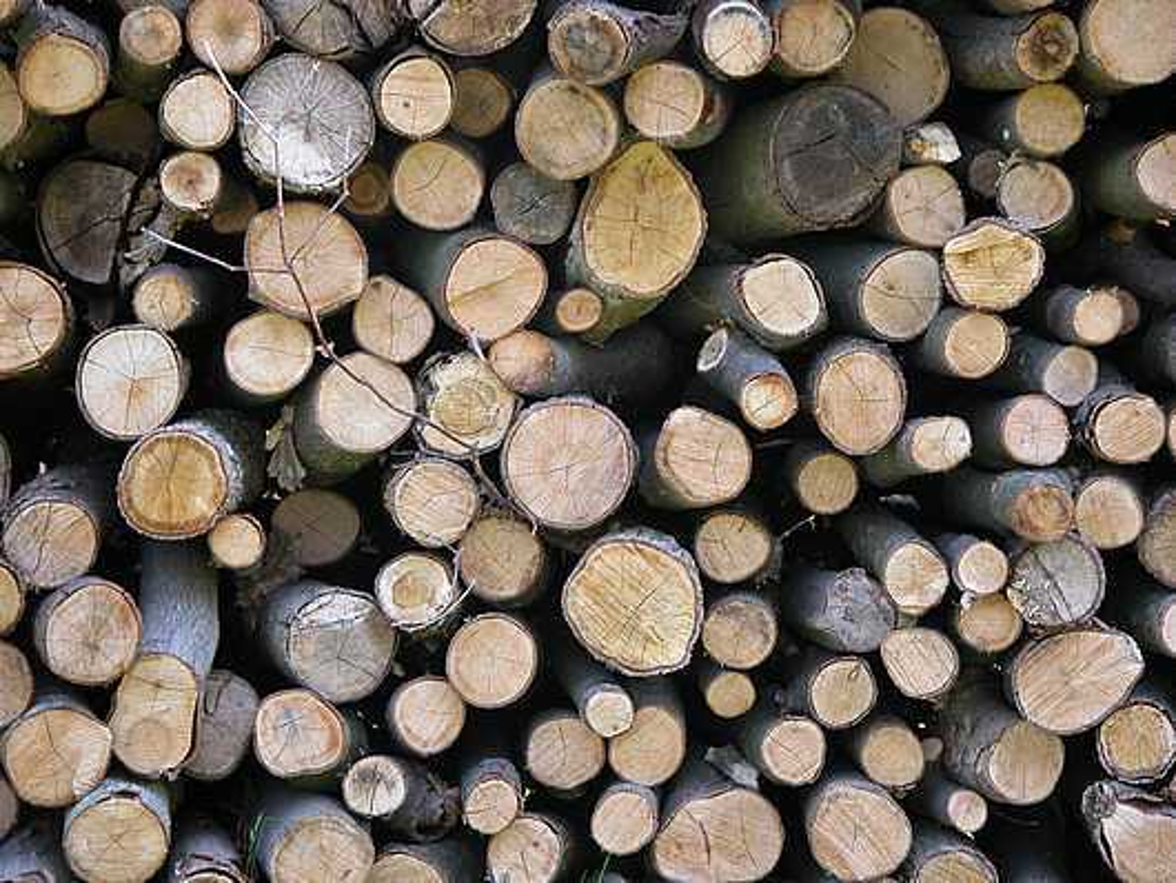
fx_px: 4962
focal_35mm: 146
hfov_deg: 13.5
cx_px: 588
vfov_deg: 10.2
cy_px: 442
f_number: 3.9
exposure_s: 1/117
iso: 100
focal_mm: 37.7
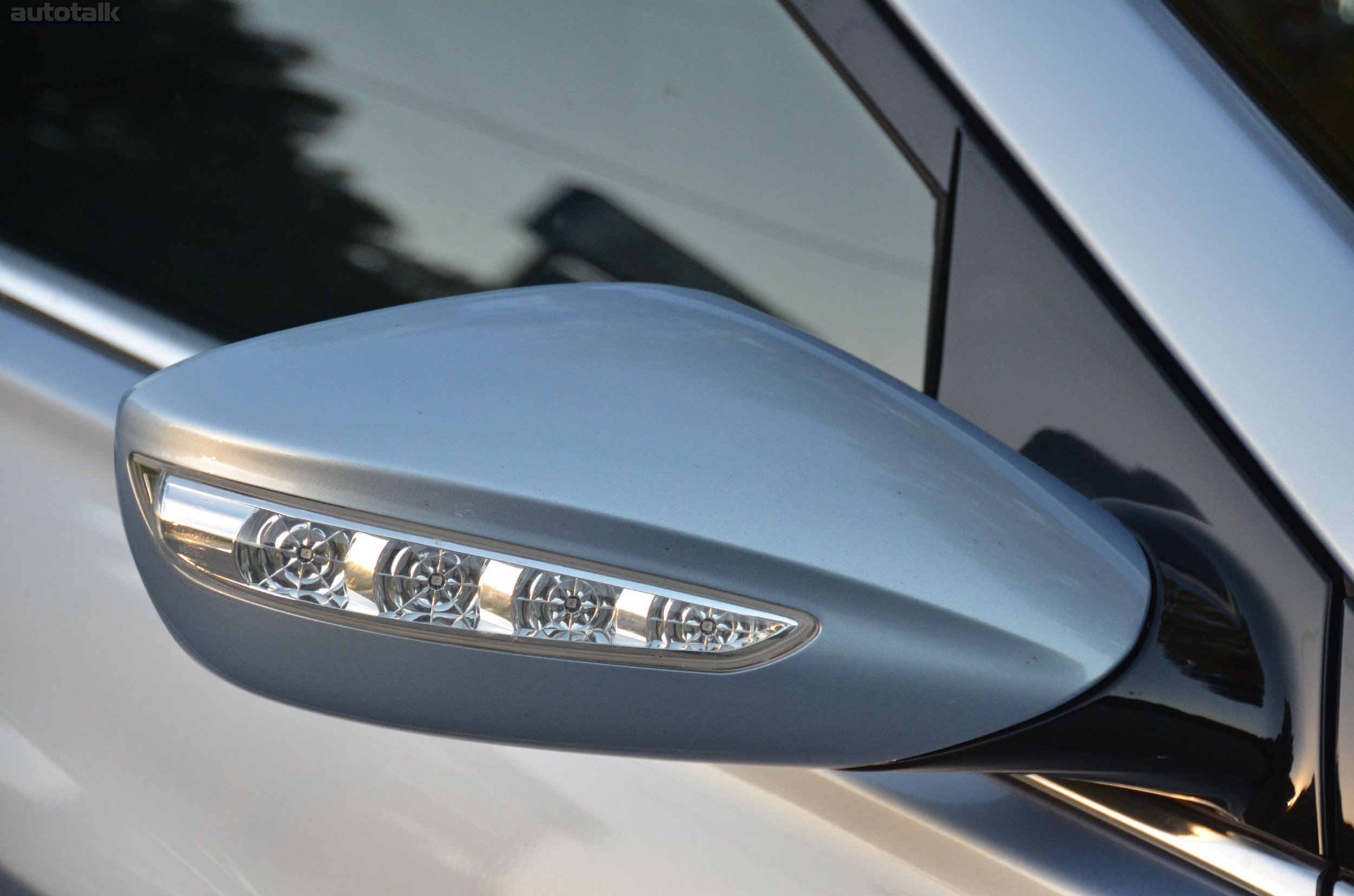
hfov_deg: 16.7
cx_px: 677
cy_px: 448
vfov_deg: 11.1
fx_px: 4617
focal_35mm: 123
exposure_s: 1/500
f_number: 5
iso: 1100
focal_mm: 82
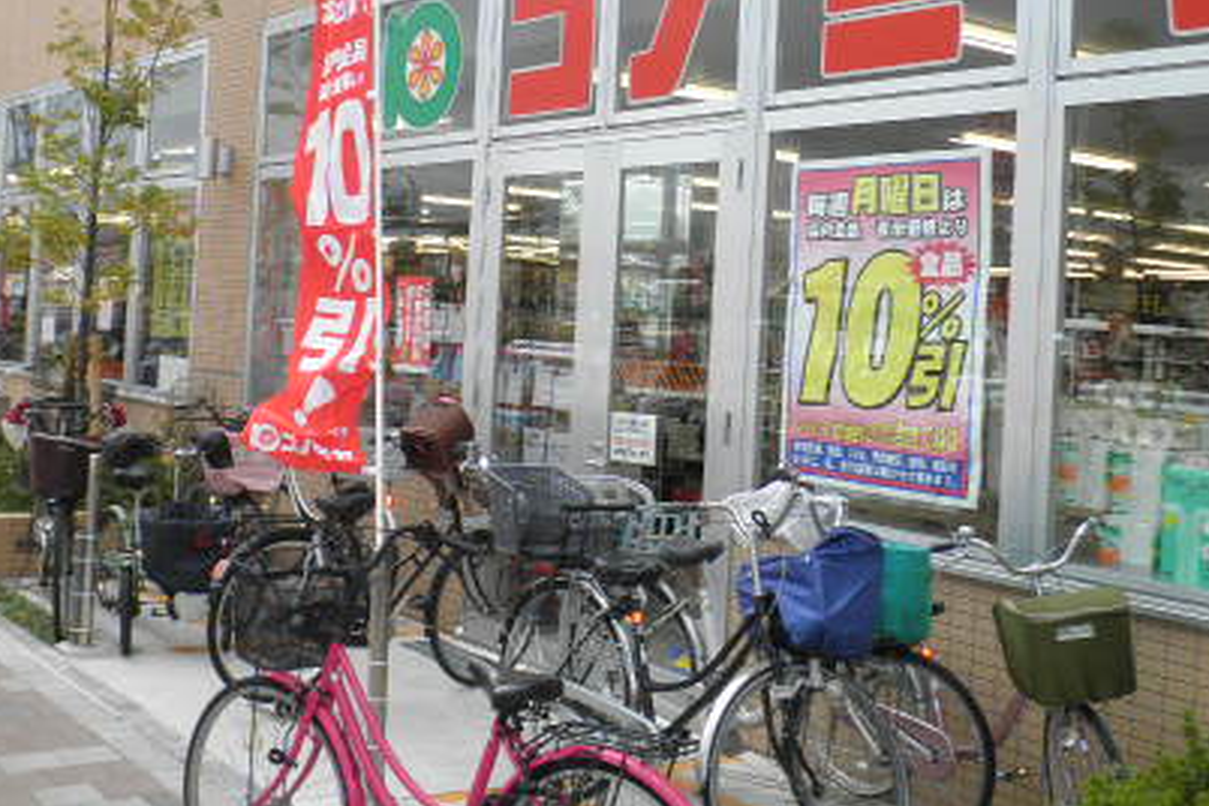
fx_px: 1444
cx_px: 511
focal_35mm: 43
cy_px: 235
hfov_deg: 45.3
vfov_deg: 30.8
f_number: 2.8
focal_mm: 4.7
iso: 64
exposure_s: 1/320
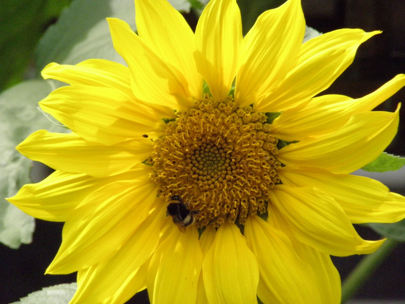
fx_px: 7909
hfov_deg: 2.9
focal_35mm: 676
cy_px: 152
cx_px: 202
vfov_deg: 2.2
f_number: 8
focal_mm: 119.6
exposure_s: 1/500
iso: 500
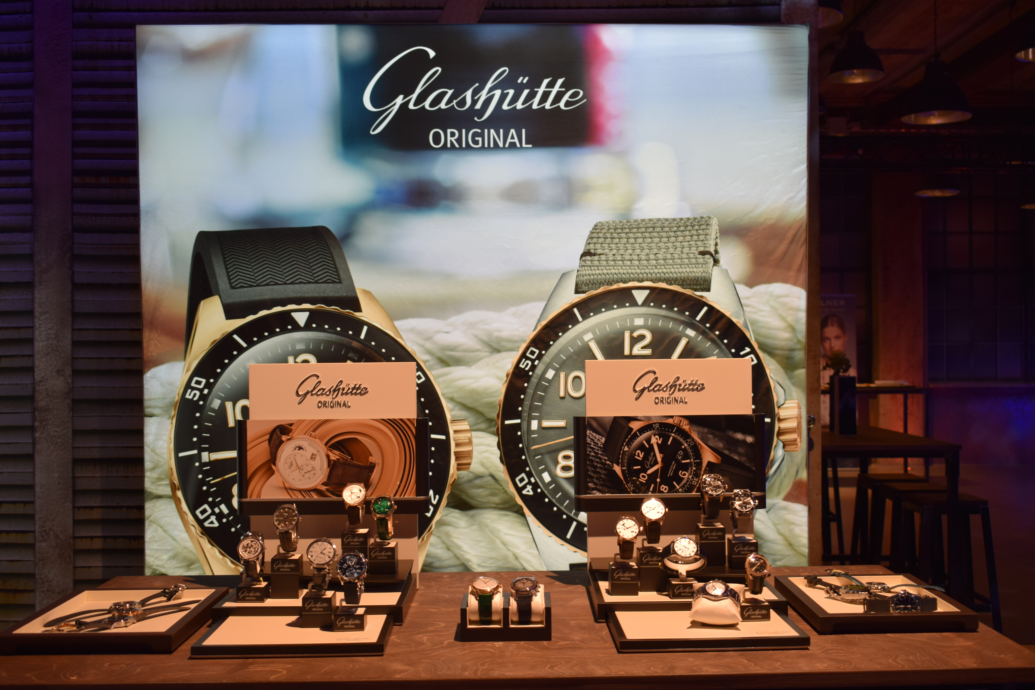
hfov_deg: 47.9
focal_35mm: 40
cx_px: 518
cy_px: 345
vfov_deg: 33.0
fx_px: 1164
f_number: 5
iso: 400
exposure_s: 1/100
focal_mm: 27
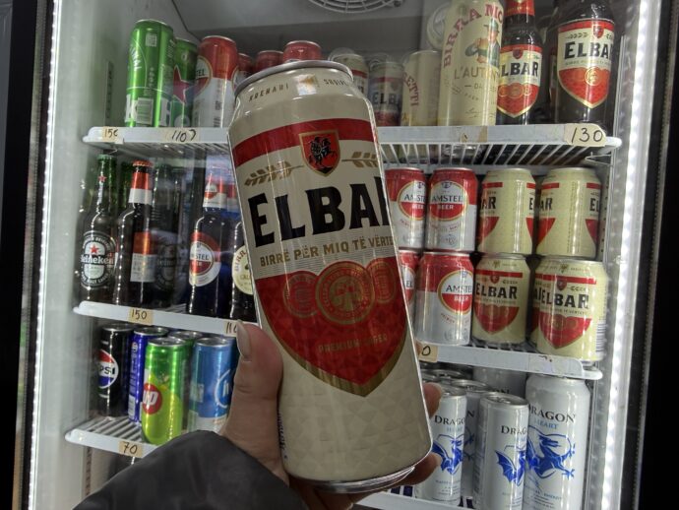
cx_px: 340
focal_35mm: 25
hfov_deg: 69.4
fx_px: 491
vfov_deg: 54.9
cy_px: 255
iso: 80
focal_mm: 2.22
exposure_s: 1/100
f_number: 2.2
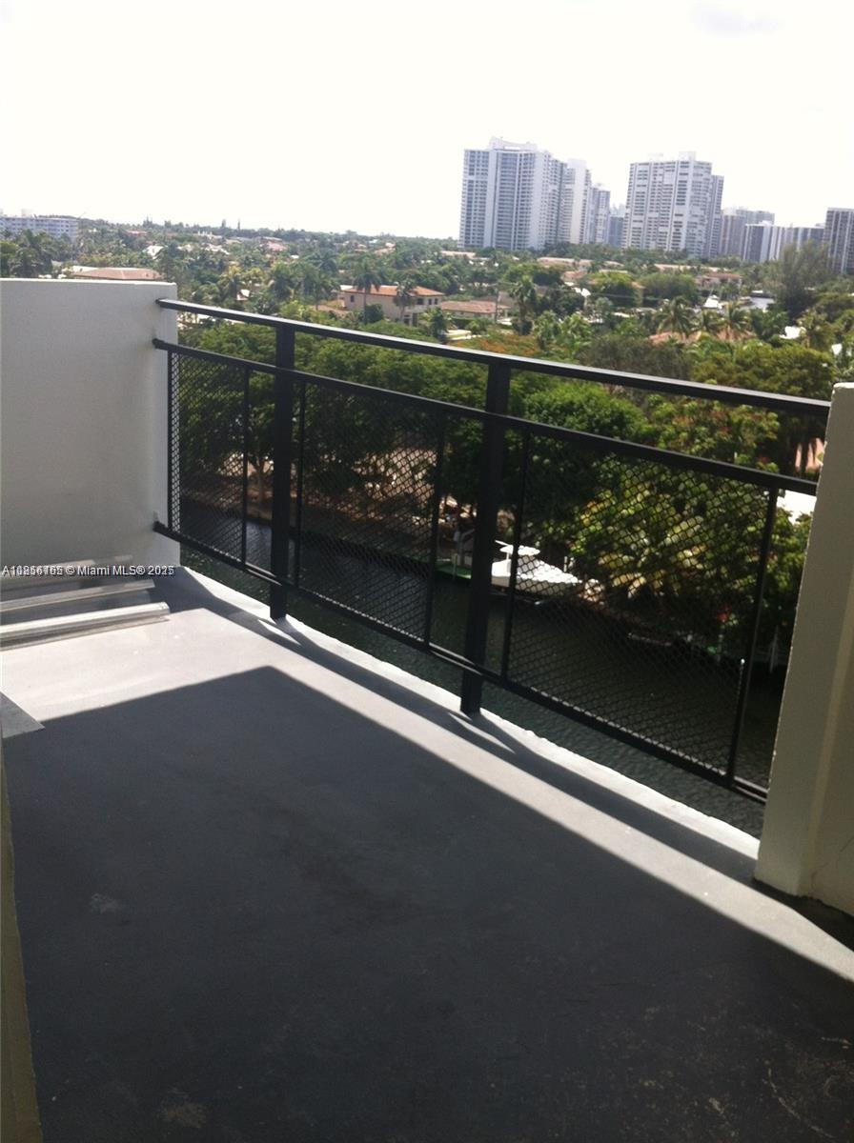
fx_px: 1155
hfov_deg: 40.6
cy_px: 572
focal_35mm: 35
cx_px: 427
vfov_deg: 52.7
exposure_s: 1/754
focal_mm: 3.85
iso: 80
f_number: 2.8
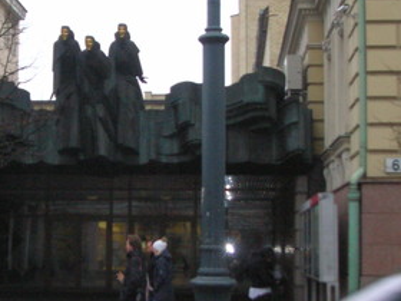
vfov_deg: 16.6
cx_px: 90
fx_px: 1031
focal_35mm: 89
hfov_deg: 21.8
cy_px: 185
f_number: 3.4
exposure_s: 1/60.1
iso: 199
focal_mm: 9
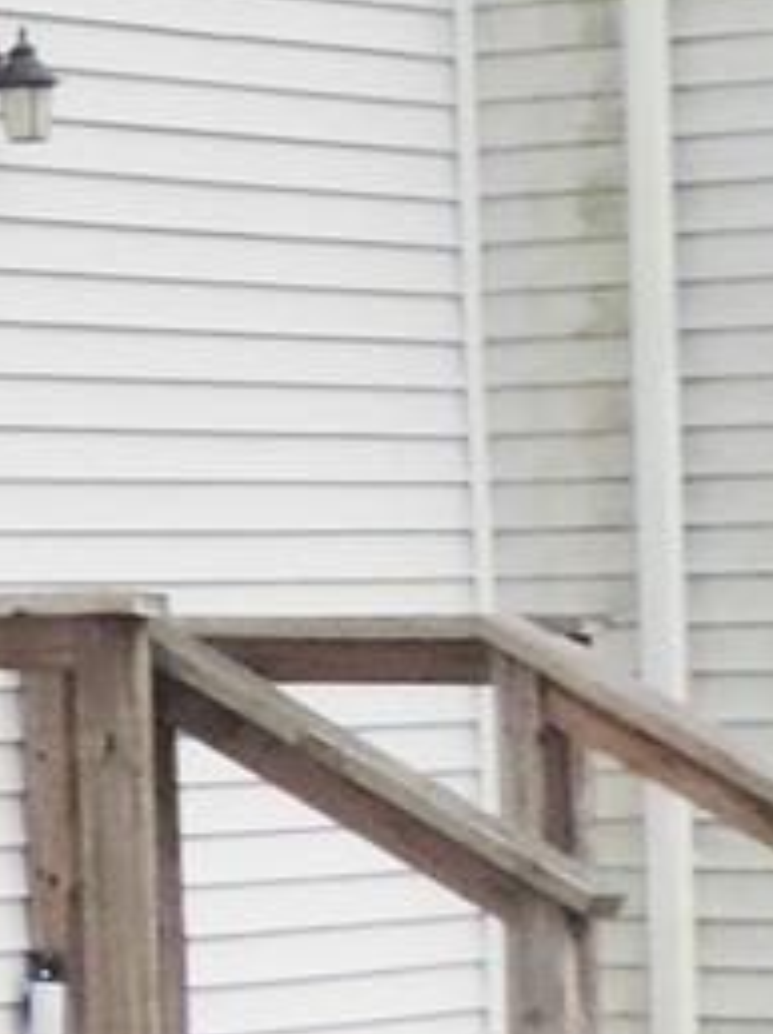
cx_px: -2063
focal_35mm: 262
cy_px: 72
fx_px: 7814
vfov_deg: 7.5
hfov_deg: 5.2
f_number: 3.2
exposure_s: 1/2000
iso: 250
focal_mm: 5.8
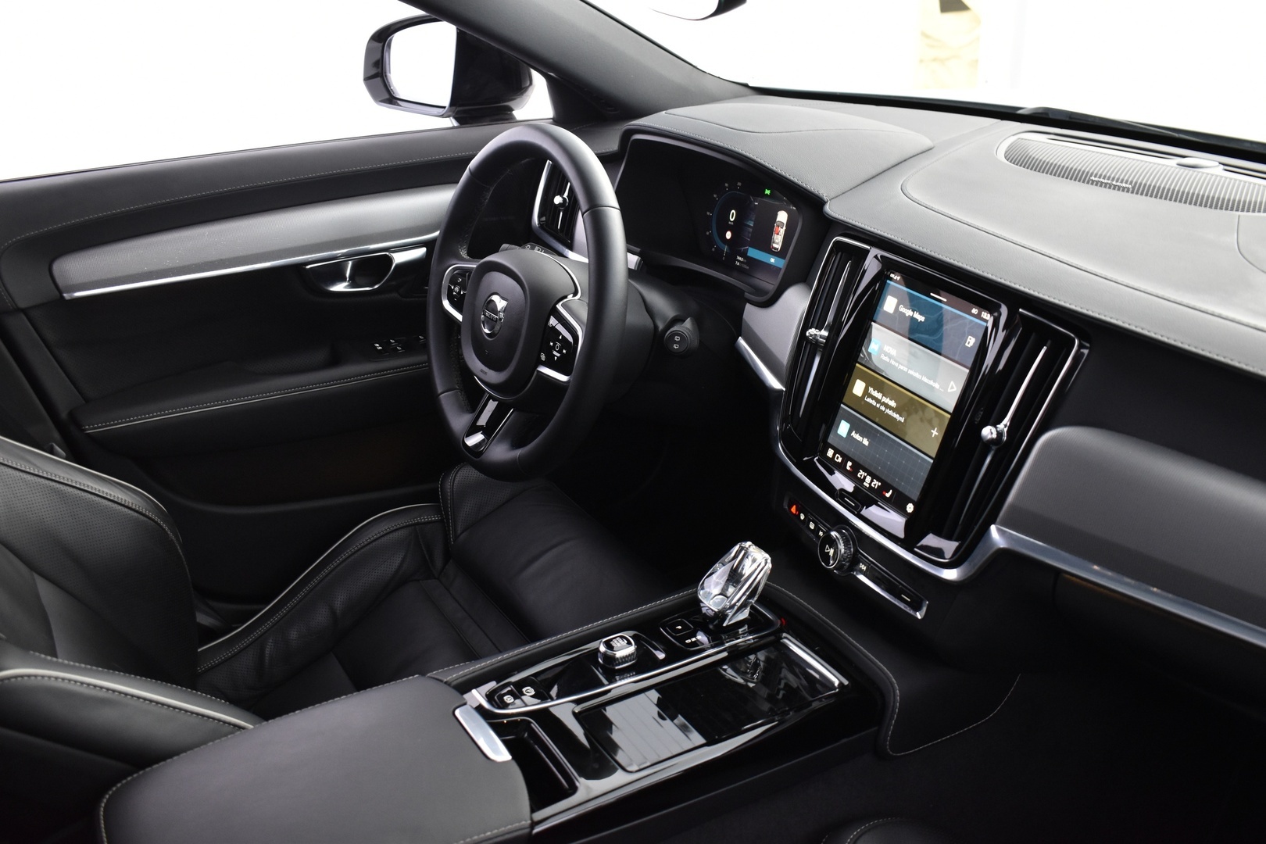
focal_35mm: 33
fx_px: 1160
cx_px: 633
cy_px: 422
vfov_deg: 40.0
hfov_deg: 57.2
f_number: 5
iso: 1250
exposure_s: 1/8
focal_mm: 22
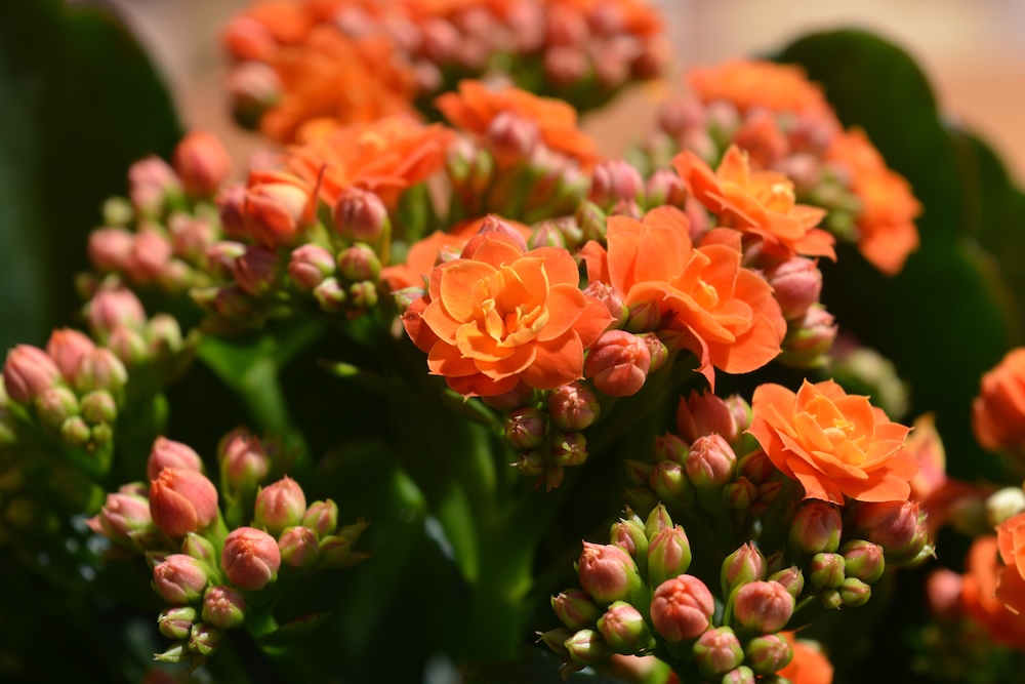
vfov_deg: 16.6
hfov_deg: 24.6
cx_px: 512
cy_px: 342
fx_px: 2349
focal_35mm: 82
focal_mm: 55
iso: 100
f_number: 8
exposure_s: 1/320
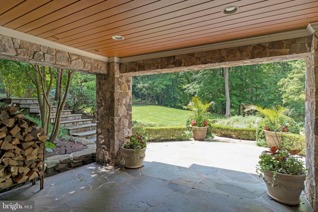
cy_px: 106
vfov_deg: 62.4
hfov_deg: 84.6
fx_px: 175
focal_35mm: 20
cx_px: 159
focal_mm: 19.8
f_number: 8
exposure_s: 1/40
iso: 100
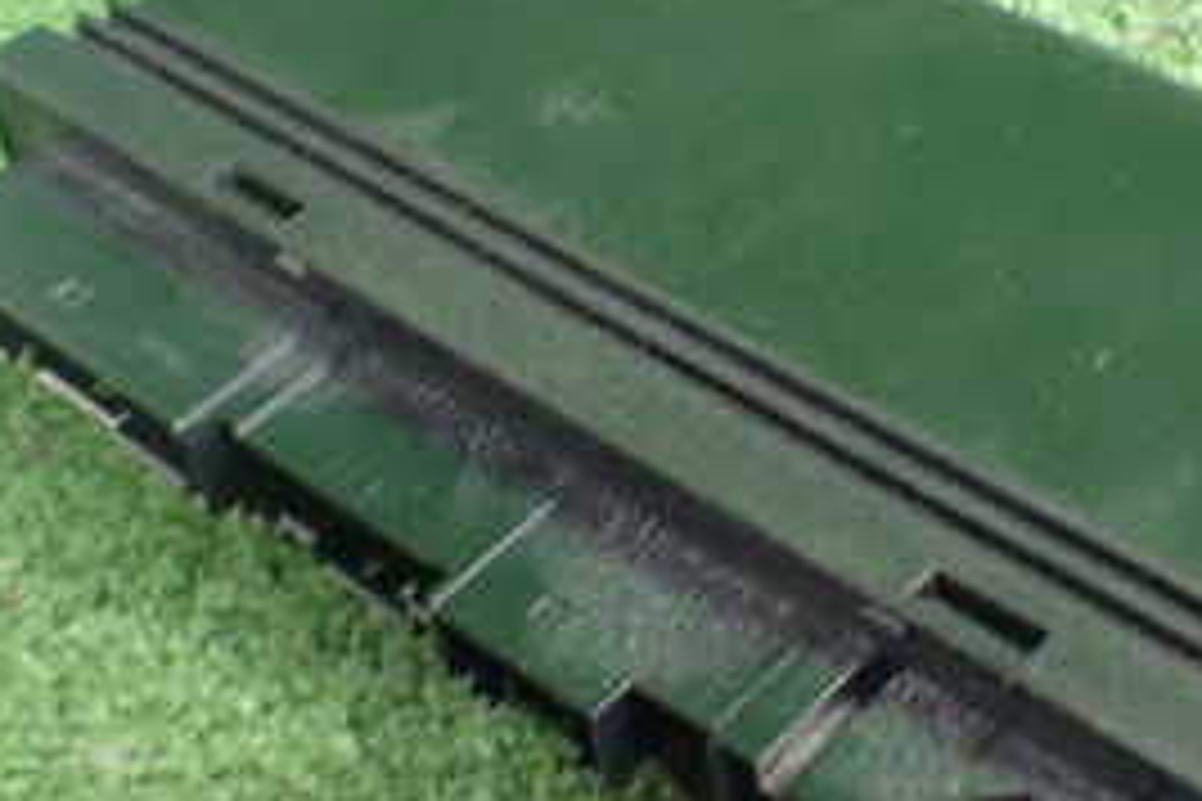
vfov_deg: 19.5
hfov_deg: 28.7
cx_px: 797
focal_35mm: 70
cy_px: 418
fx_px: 2337
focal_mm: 5.4
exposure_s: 1/30
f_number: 2.3
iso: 800
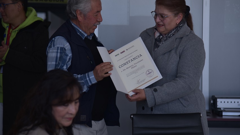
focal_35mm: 133
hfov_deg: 16.1
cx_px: 122
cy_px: 58
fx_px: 846
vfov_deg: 9.1
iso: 160
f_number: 4
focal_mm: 120
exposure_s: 1/160
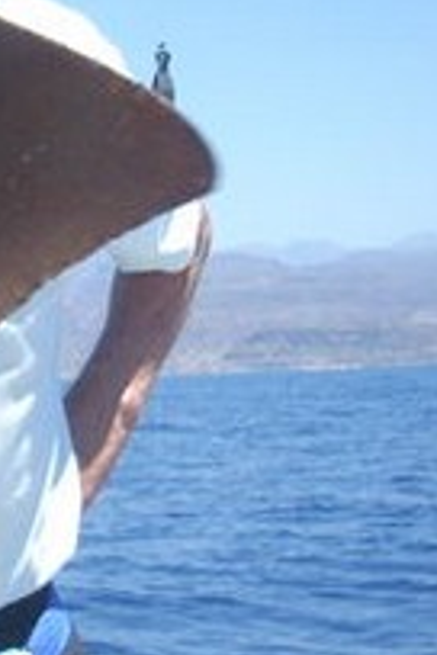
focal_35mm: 119
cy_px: 315
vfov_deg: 17.2
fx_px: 2167
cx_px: -190
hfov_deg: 11.1
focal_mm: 6.2
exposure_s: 1/185
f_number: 5.6
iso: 64
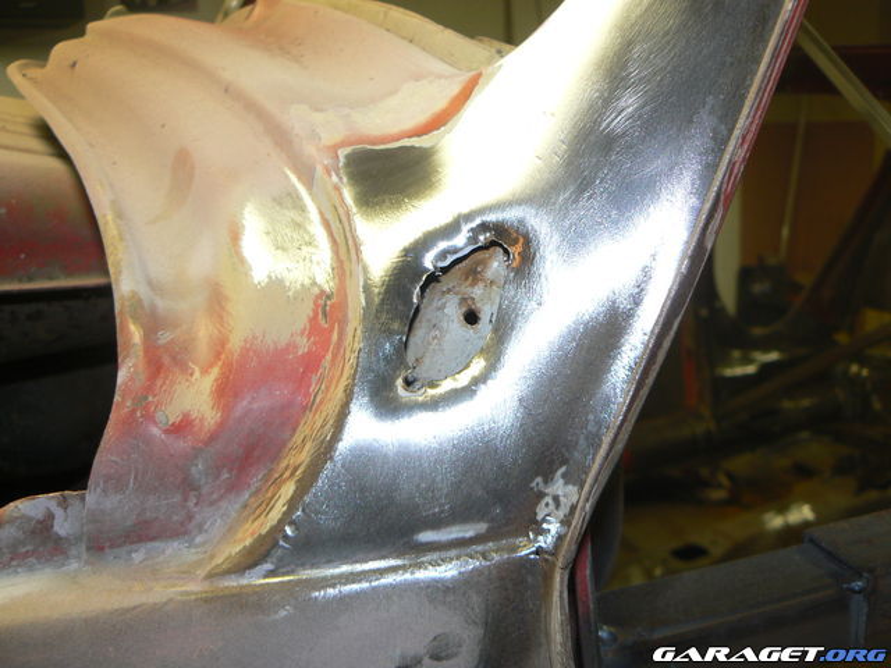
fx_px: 927
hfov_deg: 51.4
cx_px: 446
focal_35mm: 36
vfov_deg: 39.7
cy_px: 334
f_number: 2.8
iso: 100
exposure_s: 1/30
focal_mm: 6
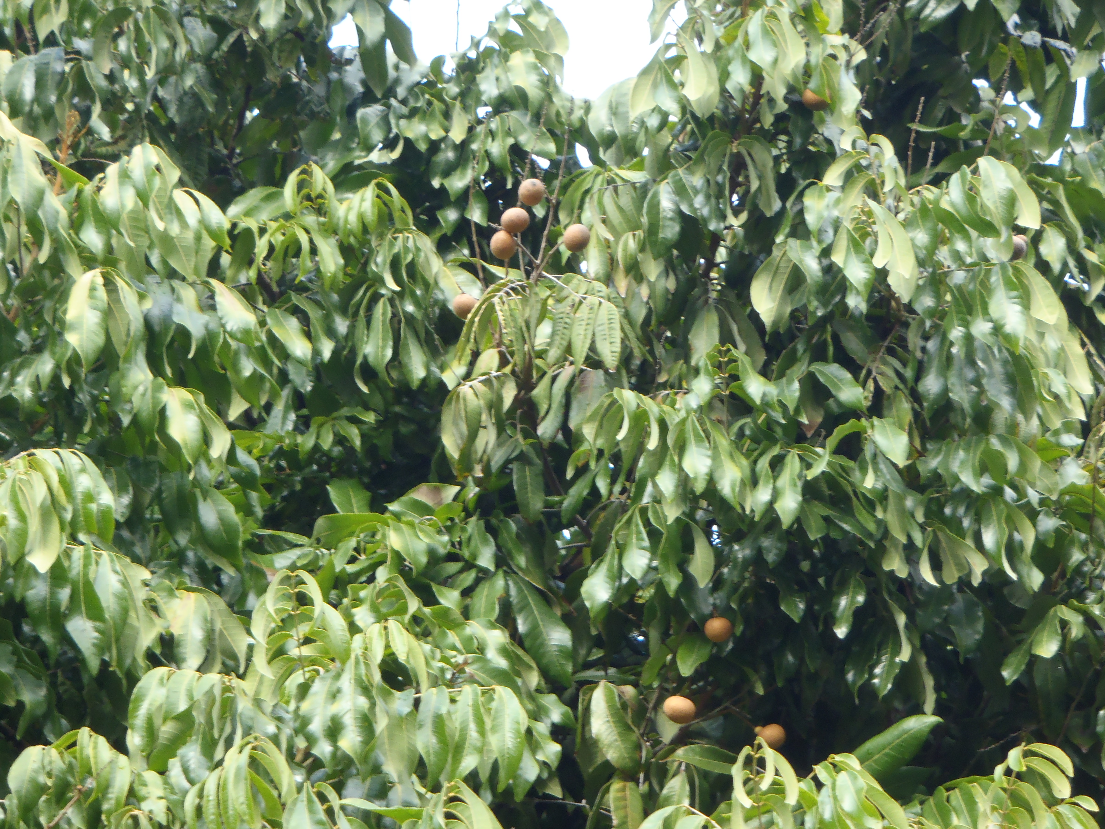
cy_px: 414
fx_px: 4469
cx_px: 552
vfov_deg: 10.6
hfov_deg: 14.1
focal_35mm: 140
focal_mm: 25
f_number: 5.9
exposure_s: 1/60
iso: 200
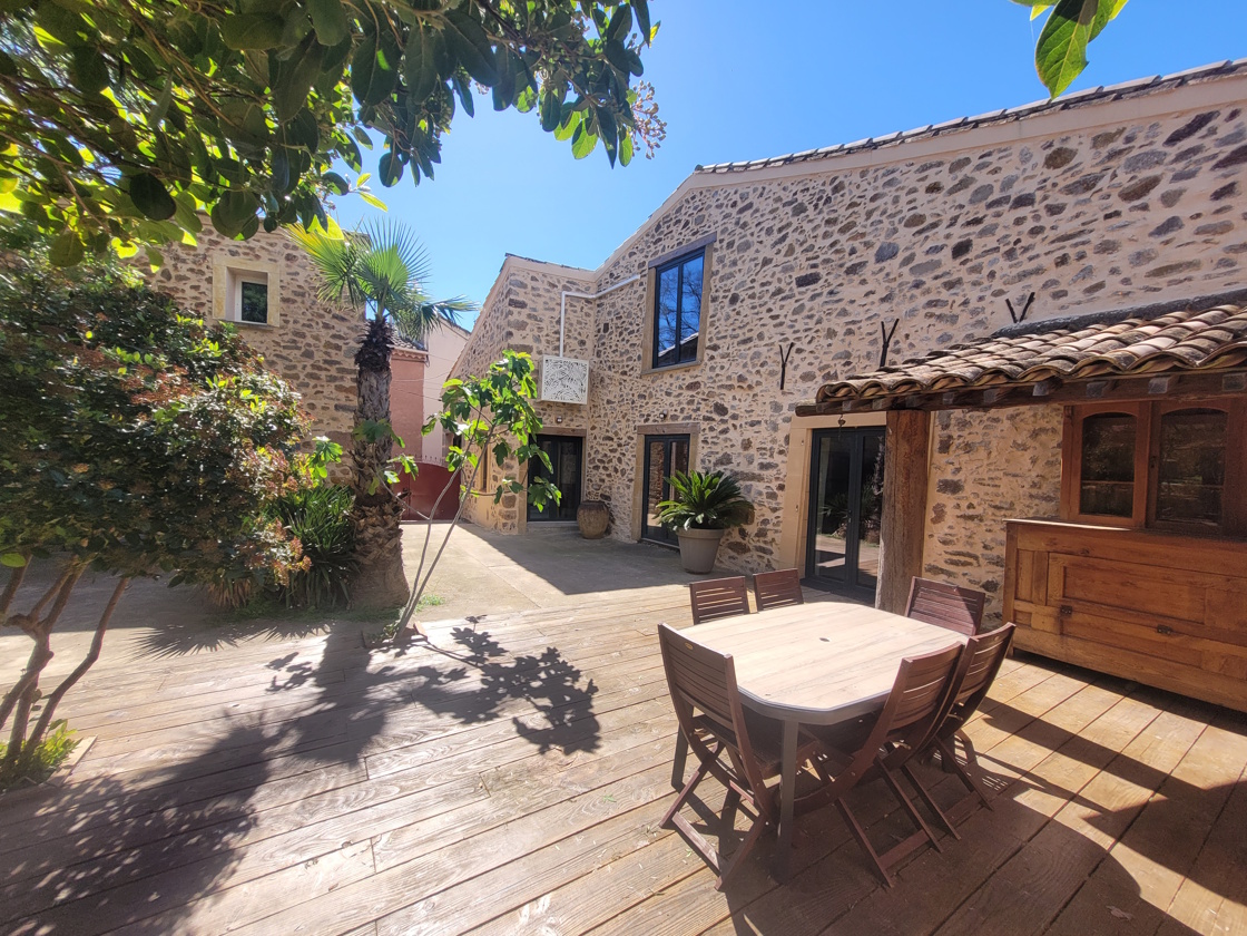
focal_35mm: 13
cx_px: 624
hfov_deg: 106.2
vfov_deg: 89.9
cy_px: 468
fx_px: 468
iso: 40
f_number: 2.2
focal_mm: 1.74
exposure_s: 1/807
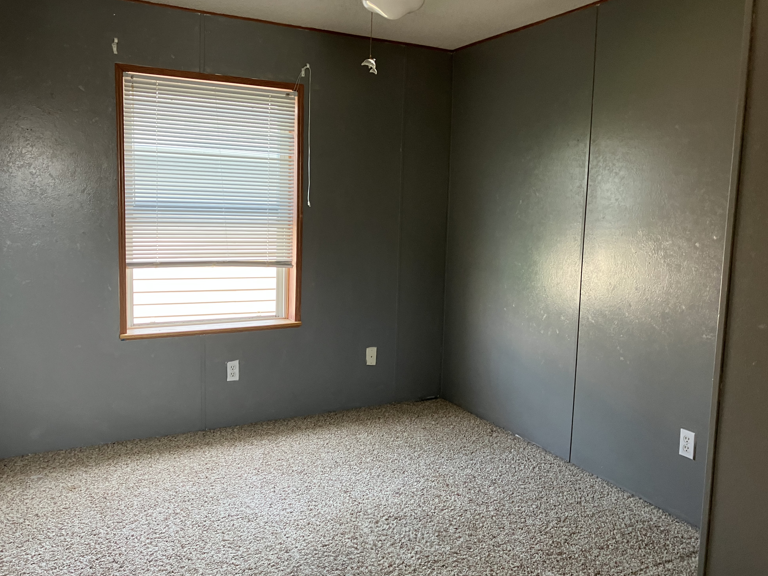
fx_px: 643
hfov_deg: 61.7
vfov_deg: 48.2
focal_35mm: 29
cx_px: 389
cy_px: 285
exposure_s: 1/60
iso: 100
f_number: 1.8
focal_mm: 3.99
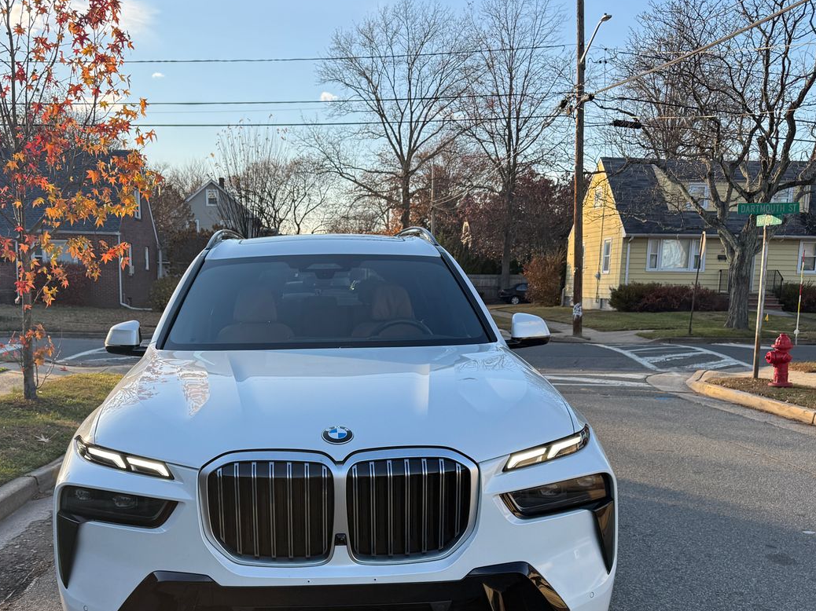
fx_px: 872
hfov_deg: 49.9
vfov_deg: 38.0
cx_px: 340
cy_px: 434
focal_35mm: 37
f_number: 1.78
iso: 100
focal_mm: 6.76
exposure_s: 1/1271
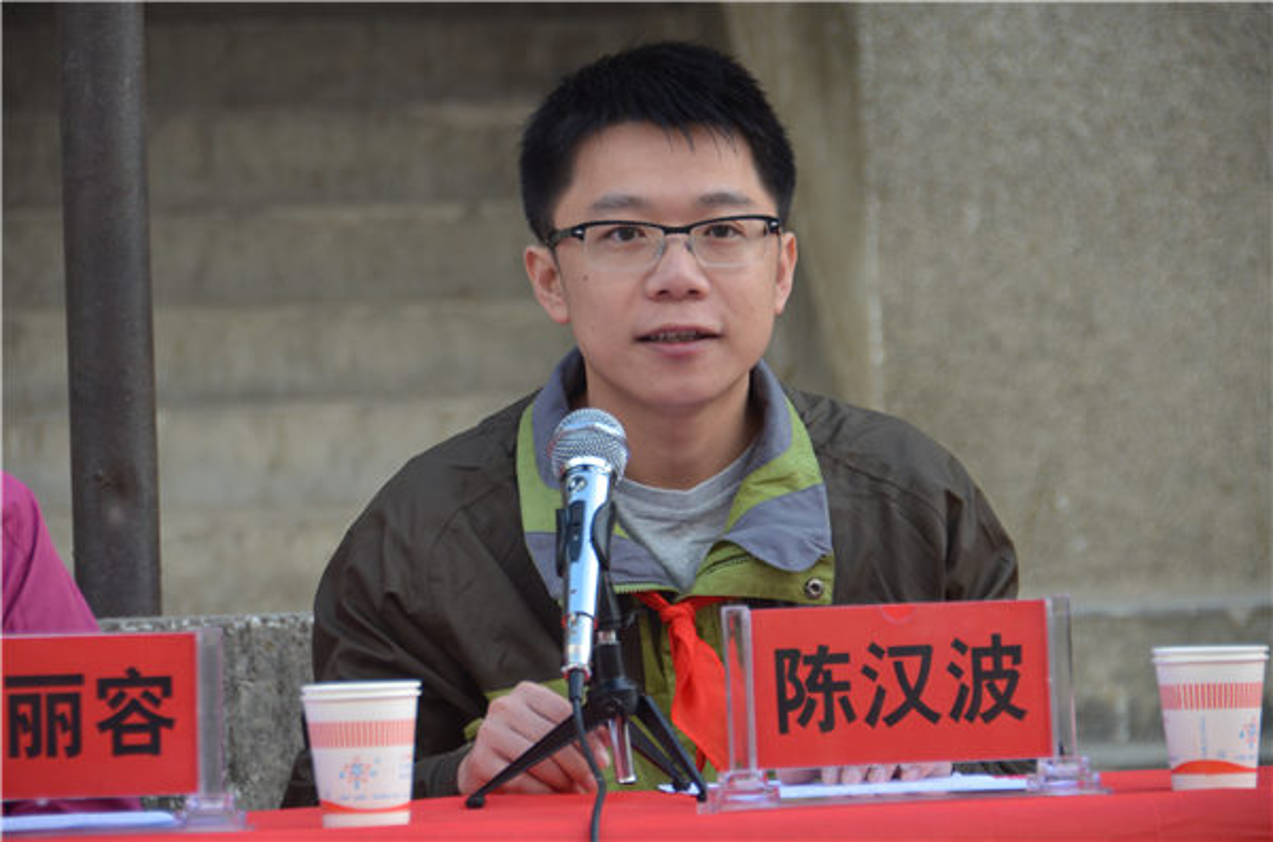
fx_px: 7144
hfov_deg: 10.2
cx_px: 636
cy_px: 421
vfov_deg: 6.7
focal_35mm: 202
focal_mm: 135
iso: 800
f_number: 5.6
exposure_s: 1/500
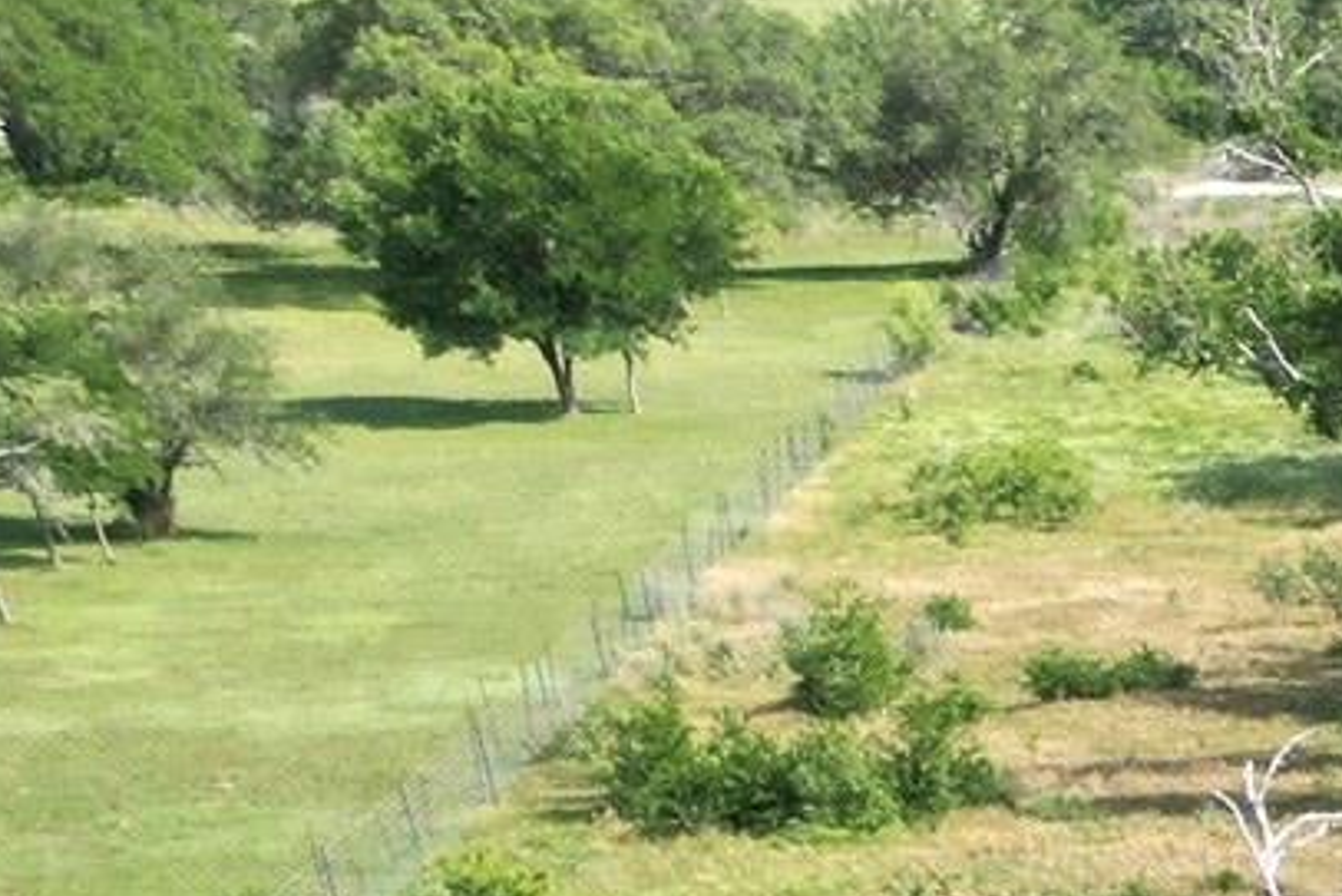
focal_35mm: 124
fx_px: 4624
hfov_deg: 12.7
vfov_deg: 9.5
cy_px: 2304
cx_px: 3262
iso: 100
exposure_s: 1/800
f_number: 1.7
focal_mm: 6.72
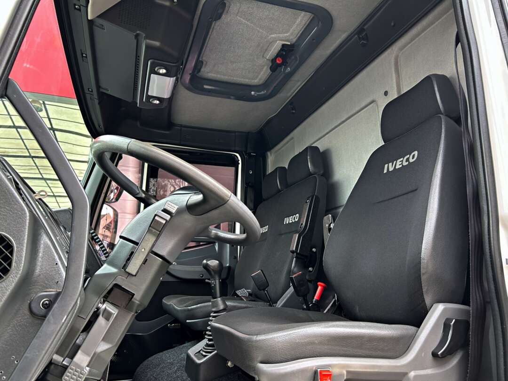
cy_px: 190
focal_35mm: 26
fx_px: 382
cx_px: 254
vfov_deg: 53.1
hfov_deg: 67.3
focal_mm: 5.7
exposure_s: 1/109
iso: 125
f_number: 1.5
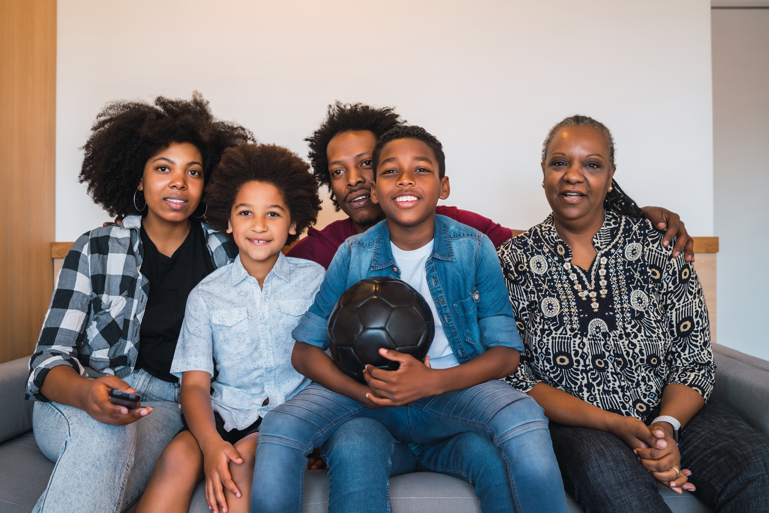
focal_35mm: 35
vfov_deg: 37.9
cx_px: 384
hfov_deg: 54.4
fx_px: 748
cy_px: 256
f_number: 3.5
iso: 250
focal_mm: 35
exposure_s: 1/80
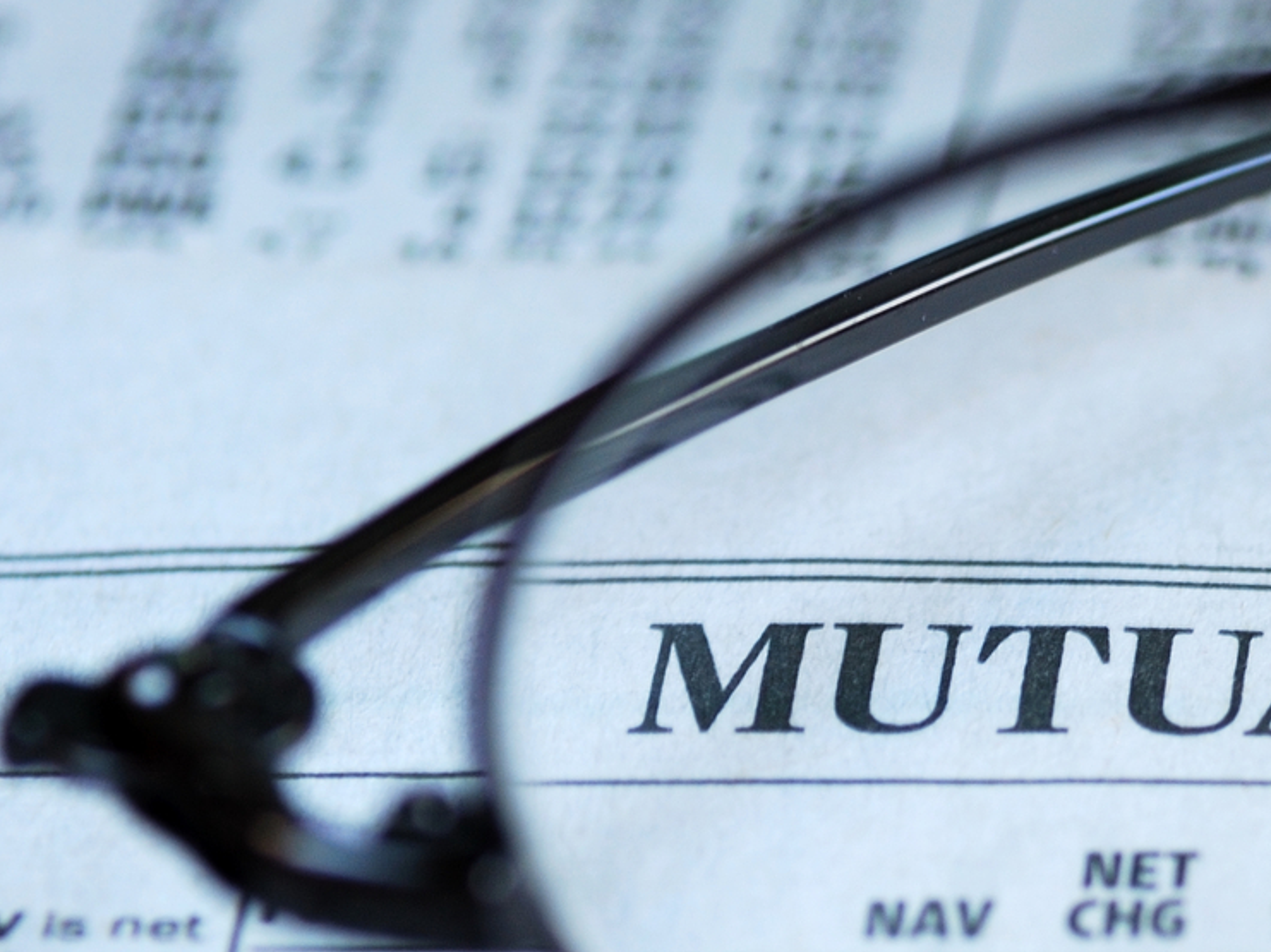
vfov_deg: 4.2
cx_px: 1573
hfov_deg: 5.6
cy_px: 577
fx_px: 12881
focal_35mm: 351
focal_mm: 90
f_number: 7.1
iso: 100
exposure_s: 1/13
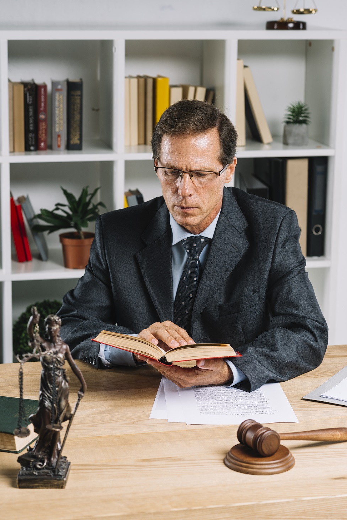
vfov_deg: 23.6
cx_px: 174
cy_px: 258
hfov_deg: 15.9
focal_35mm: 86
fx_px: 1242
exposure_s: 1/160
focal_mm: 85
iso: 200
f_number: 5.6
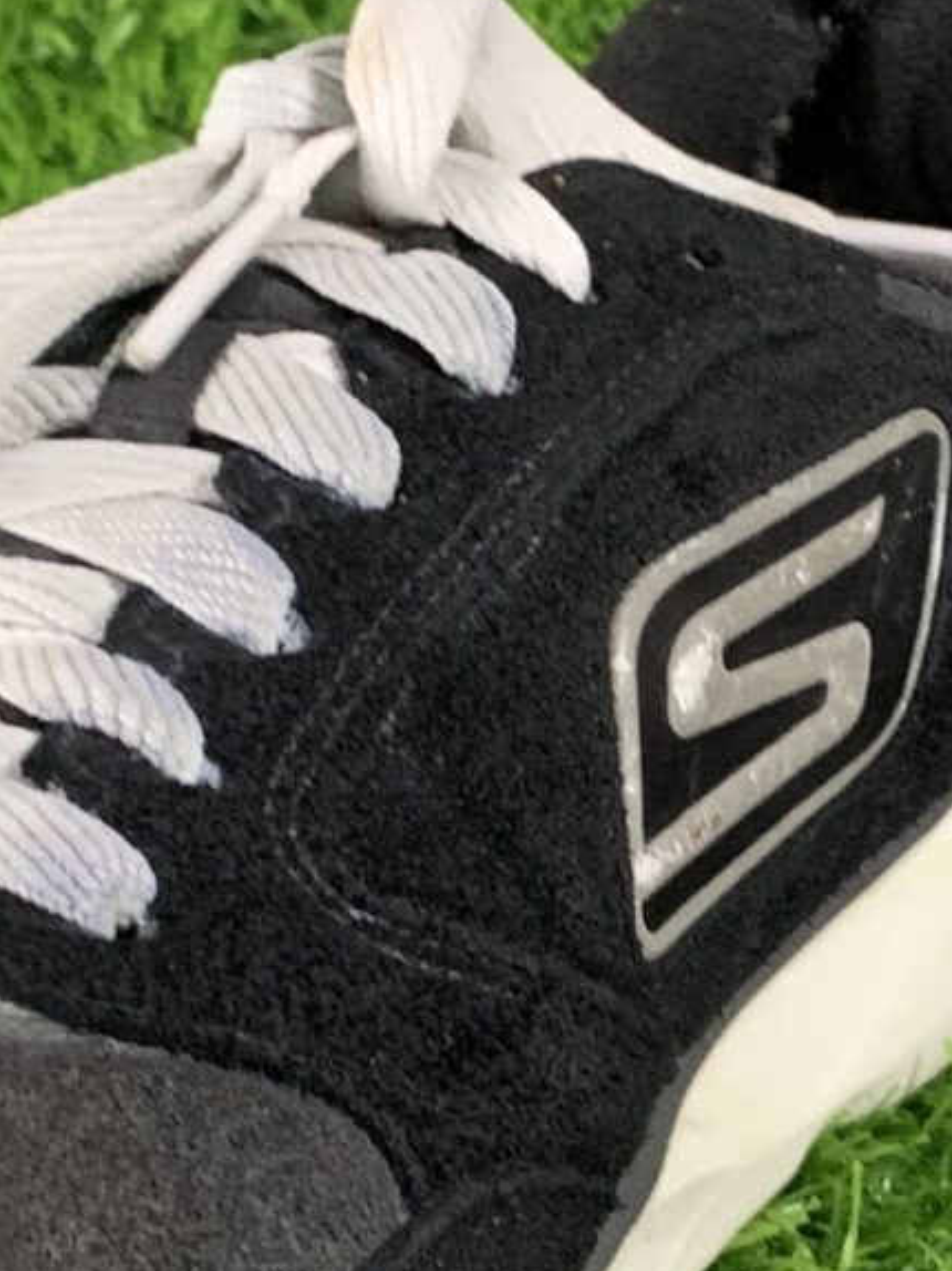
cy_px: 859
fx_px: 4257
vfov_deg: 16.9
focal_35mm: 116
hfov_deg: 12.6
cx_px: 1023
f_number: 1.8
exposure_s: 1/40
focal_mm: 4.25
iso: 400
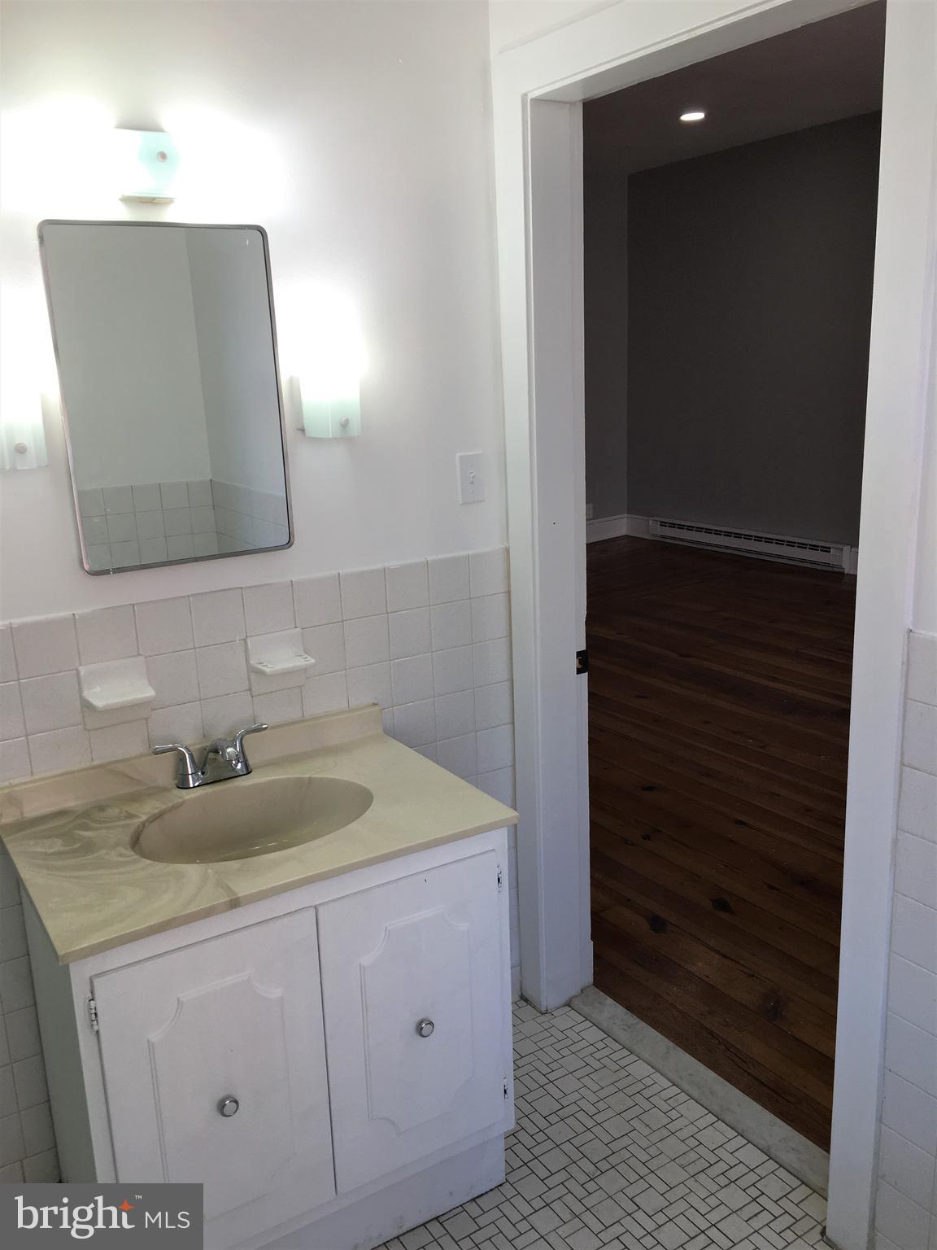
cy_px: 625
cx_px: 468
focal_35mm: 29
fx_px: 1047
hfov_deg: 48.2
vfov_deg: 61.7
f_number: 2.2
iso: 25
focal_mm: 4.15
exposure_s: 1/120
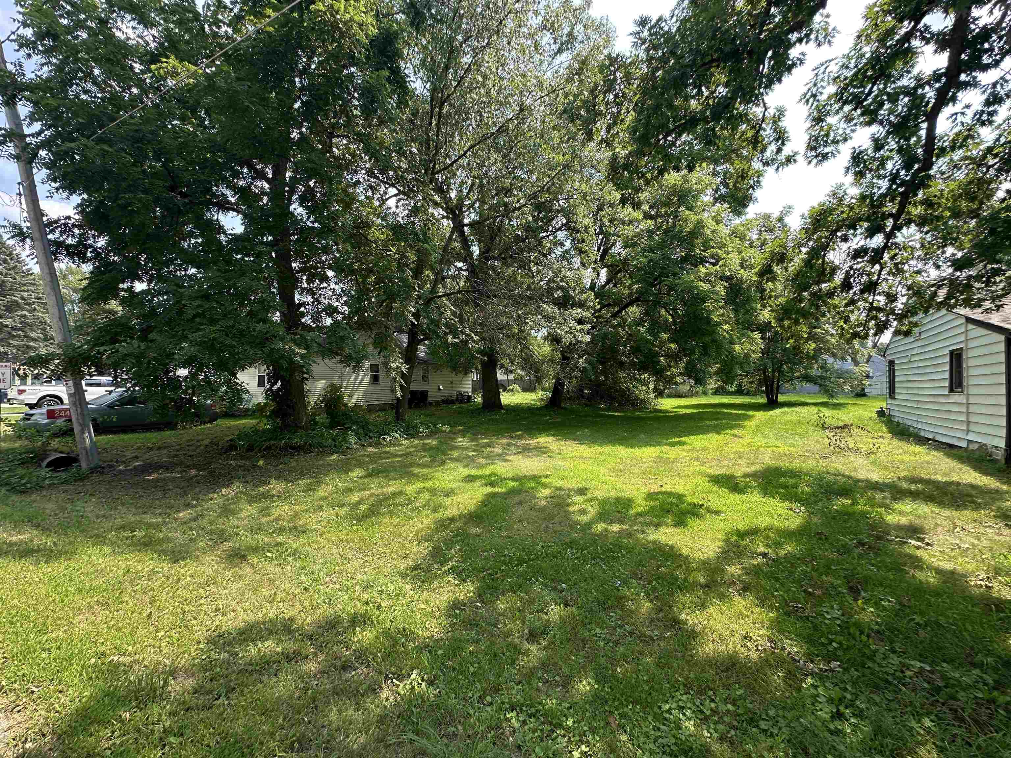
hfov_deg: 102.1
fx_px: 409
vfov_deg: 85.7
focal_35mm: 14
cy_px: 379
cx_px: 506
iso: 40
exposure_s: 1/390
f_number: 2.2
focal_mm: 2.22
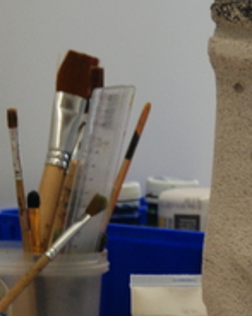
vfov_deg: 5.6
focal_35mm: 344
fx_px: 3210
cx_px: 259
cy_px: 211
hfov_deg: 4.5
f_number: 4.8
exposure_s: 1/60
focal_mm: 56
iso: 400
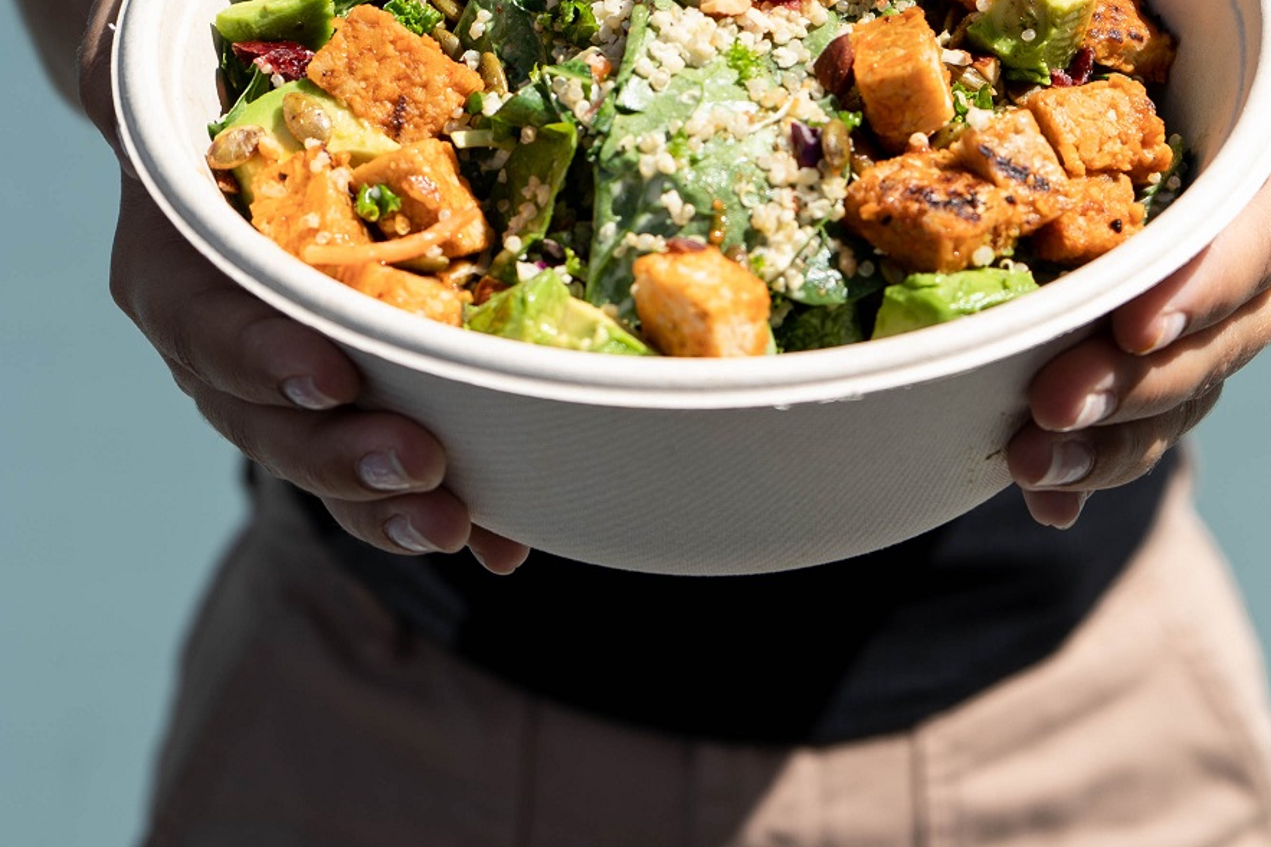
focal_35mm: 111
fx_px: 3917
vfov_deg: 12.1
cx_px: 920
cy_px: -87
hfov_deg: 18.3
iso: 64
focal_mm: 49
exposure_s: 1/500
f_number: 4.5
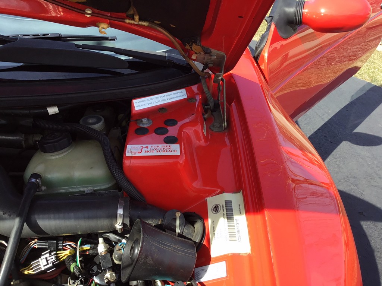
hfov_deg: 58.4
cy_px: 143
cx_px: 191
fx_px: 342
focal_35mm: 31
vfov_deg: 45.4
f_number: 2.4
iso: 25
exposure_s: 1/359
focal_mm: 3.3
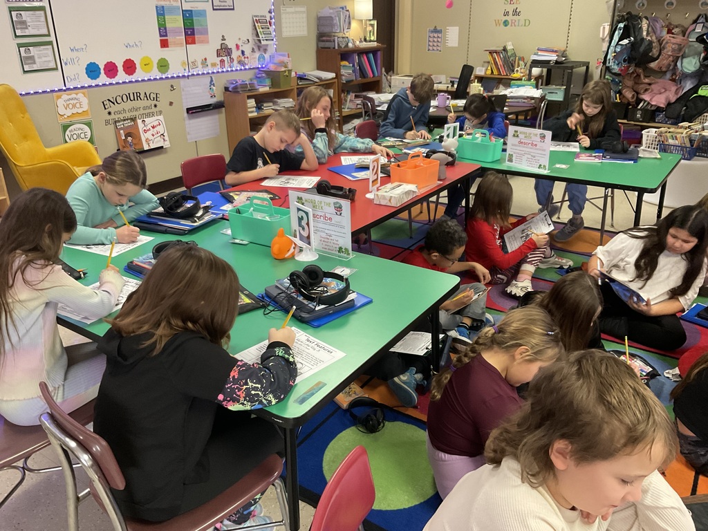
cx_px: 354
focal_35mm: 29
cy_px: 266
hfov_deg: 61.7
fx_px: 593
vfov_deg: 48.2
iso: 200
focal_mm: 3
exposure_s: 1/40
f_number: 1.8
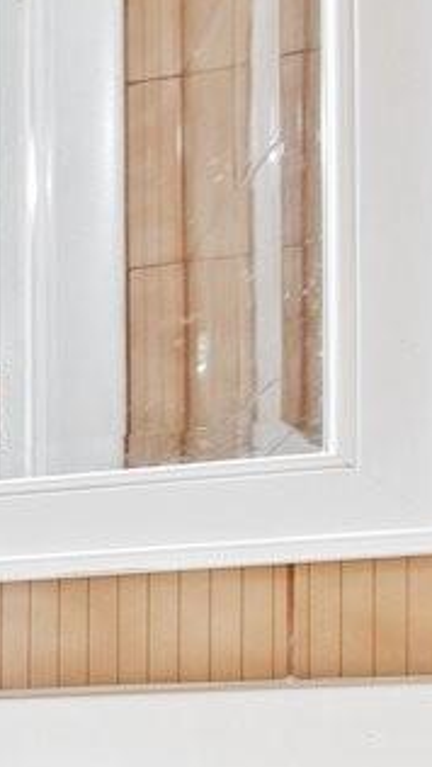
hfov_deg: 7.0
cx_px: -1561
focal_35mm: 95
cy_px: 925
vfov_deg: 20.9
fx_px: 1933
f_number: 8
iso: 200
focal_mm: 14
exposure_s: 2
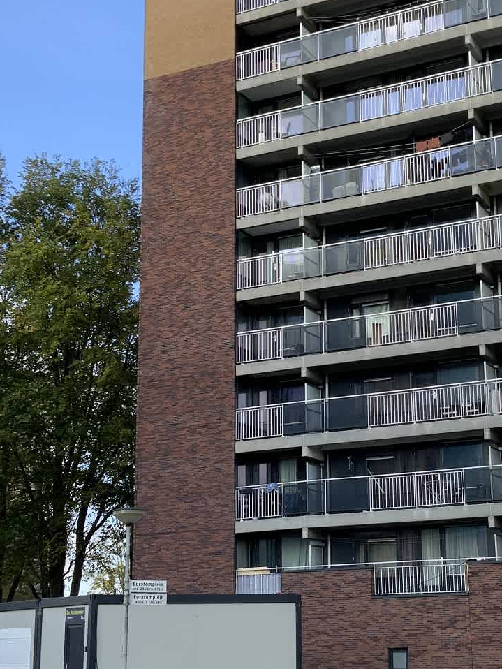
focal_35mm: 61
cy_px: 349
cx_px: 346
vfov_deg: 31.7
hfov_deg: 23.9
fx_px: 1179
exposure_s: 1/568
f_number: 1.8
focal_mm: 3
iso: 16
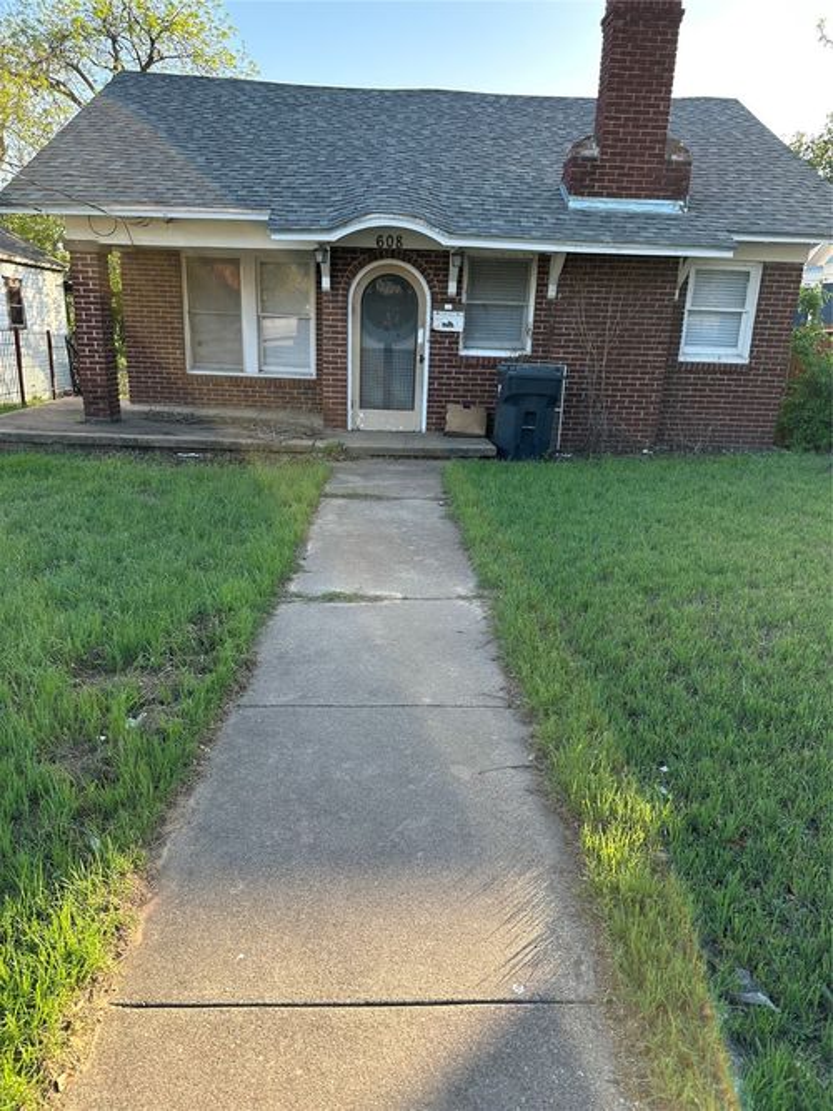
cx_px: 416
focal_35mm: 24
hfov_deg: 56.8
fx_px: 770
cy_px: 556
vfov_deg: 71.6
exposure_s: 1/587
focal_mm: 6.86
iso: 80
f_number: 1.78
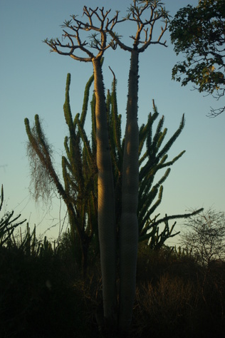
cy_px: 170
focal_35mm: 84
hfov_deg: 16.4
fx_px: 783
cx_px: 113
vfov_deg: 24.3
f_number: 5.6
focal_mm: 55
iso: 100
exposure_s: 1/60
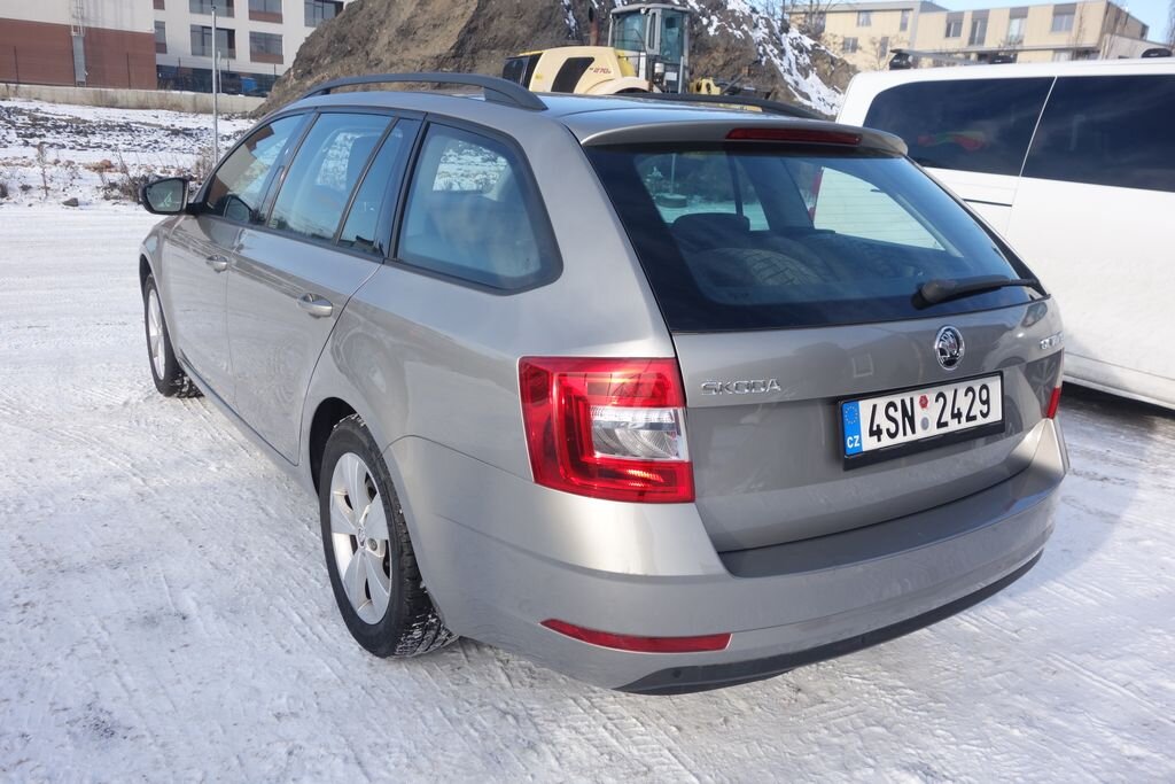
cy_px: 392
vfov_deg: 46.4
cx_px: 588
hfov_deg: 65.5
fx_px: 914
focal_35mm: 28
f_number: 5.6
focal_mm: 10.4
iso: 125
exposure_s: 1/160
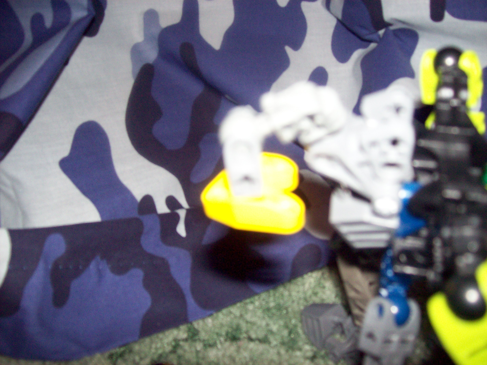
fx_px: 506
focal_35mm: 36
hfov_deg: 51.4
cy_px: 182
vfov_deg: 39.6
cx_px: 244
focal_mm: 6
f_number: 2.7
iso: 140
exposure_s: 1/64
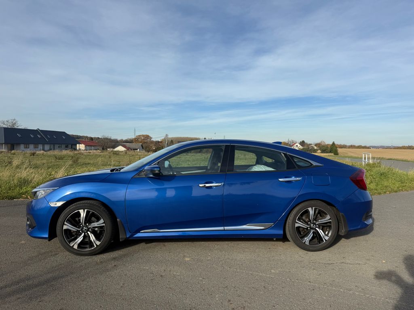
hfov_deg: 71.6
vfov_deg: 56.8
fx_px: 287
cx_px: 207
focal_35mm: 24
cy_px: 155
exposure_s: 1/5319
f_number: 1.78
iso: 80
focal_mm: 6.76
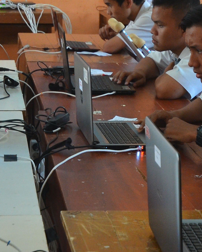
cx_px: 56
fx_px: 904
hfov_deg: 12.7
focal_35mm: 121
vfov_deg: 15.9
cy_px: 99
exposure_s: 1/80
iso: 640
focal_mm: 24
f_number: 4
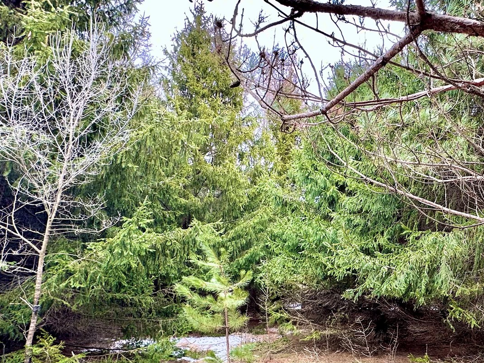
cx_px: 377
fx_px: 377
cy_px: 239
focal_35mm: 27
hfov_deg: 60.8
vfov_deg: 50.5
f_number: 2.2
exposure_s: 1/99
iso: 50
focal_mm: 2.22
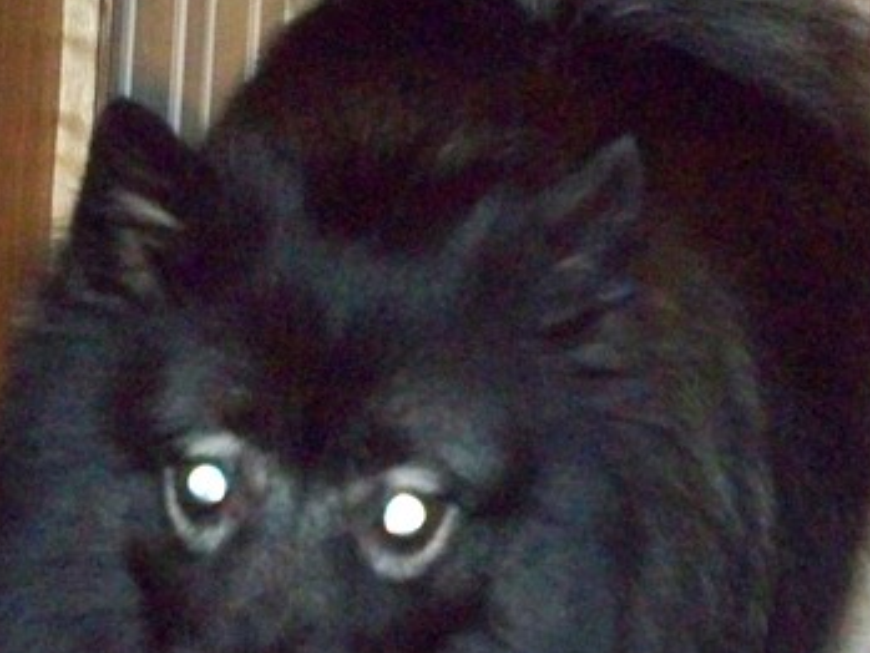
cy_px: 406
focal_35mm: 315
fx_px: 7920
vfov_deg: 4.7
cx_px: 543
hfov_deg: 6.3
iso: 1600
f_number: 3.6
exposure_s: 1/50
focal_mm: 27.5
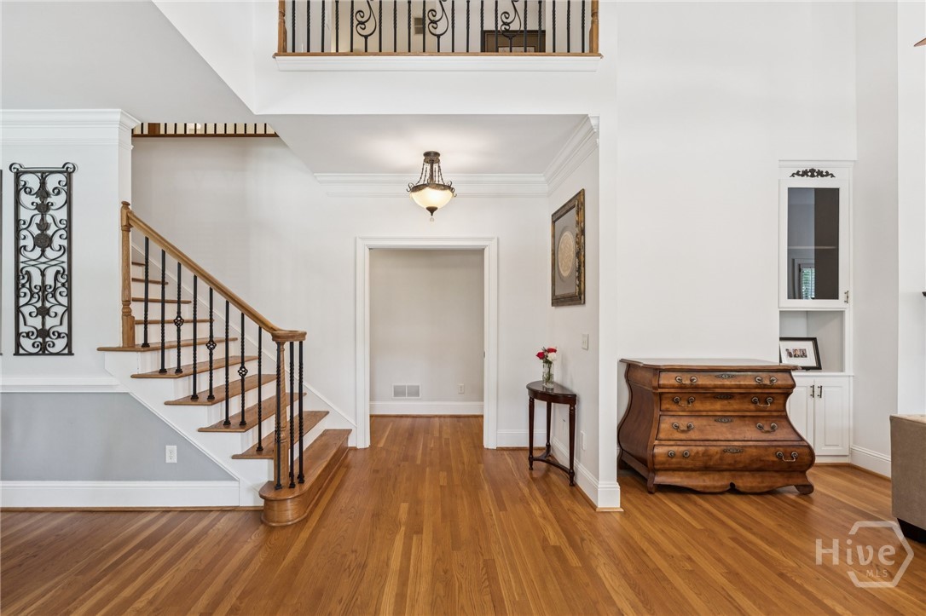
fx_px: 411
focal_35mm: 16
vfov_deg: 73.7
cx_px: 463
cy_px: 308
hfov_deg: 96.8
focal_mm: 16
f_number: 8
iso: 400
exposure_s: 1/8
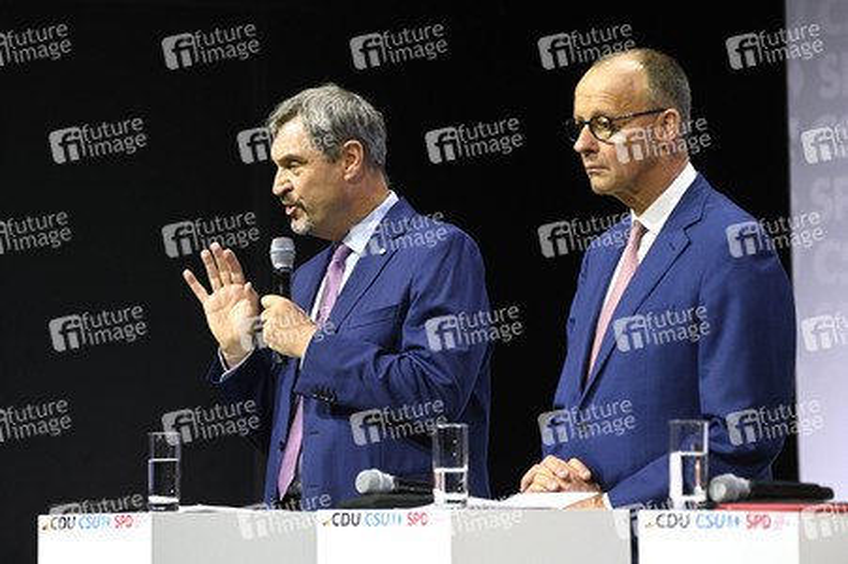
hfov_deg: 10.3
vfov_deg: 6.9
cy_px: 282
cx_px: 424
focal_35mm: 200
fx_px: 4708
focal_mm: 200
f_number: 4
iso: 2500
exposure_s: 1/500
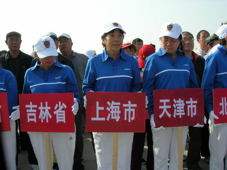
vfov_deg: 37.7
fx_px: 249
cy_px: 85
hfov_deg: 49.0
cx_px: 114
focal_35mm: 38
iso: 64
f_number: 4.8
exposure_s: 1/402
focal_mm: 7.8
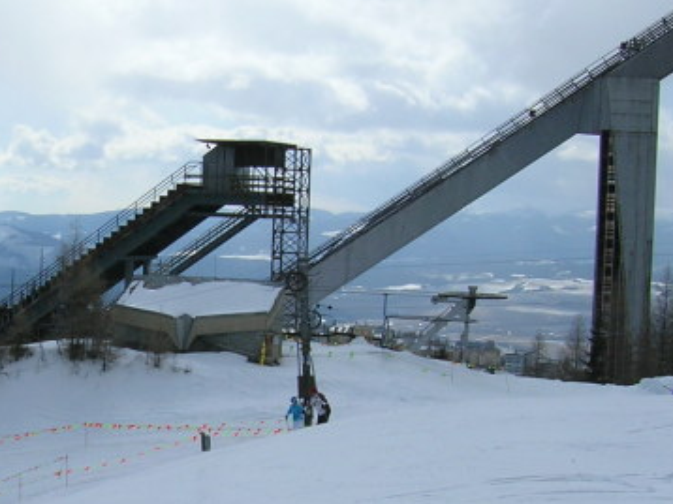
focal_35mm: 76
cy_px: 353
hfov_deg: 25.3
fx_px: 1477
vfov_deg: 19.3
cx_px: 145
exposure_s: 1/882
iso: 50
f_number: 4.9
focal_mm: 5.7
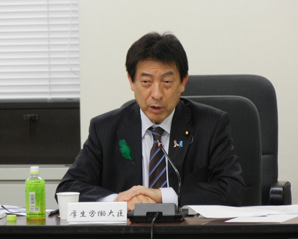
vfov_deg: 4.8
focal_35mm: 325
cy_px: 117
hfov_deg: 6.0
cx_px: 152
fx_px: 2867
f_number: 5.6
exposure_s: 1/20.1
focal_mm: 54
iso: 400
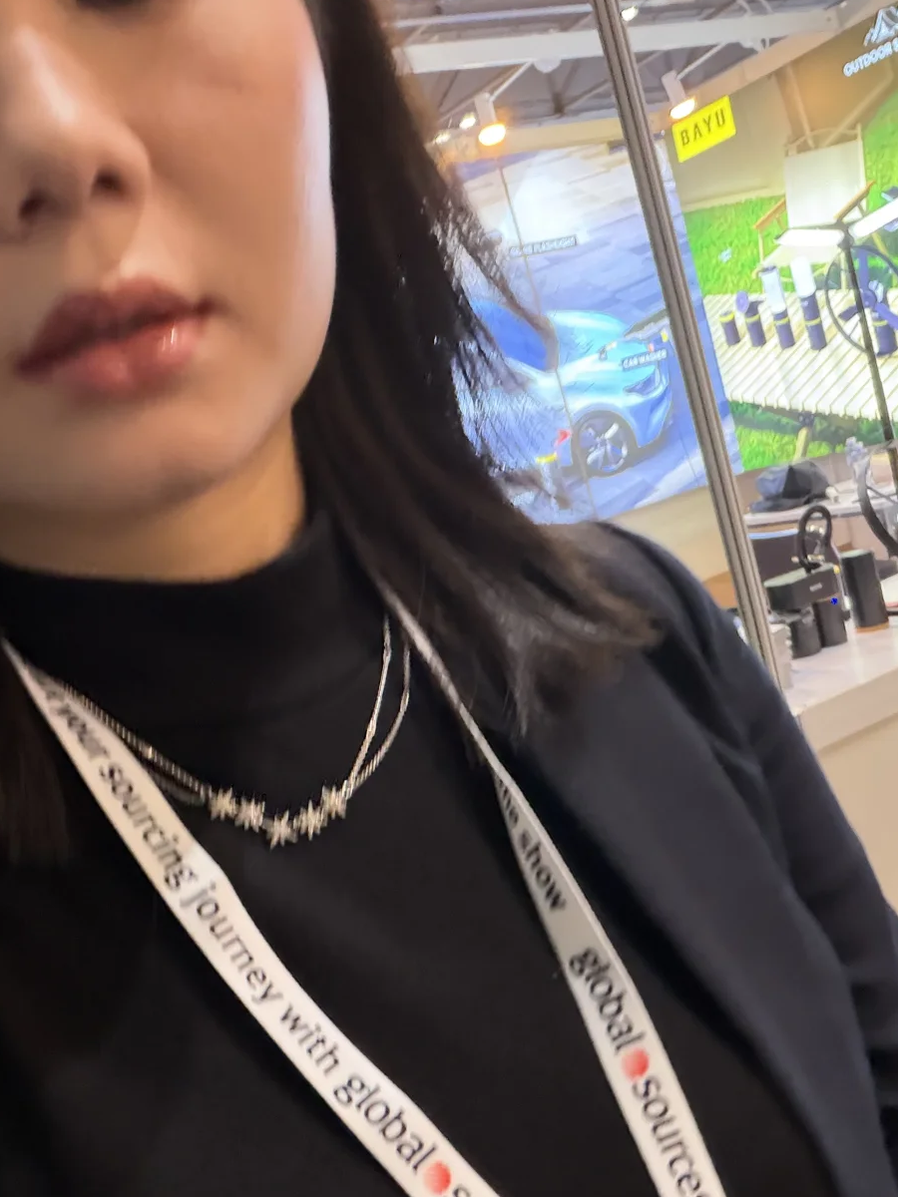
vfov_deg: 51.1
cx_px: 414
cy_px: 696
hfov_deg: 39.6
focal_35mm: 36
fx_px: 1245
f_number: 1.9
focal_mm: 2.71
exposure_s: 1/50
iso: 320
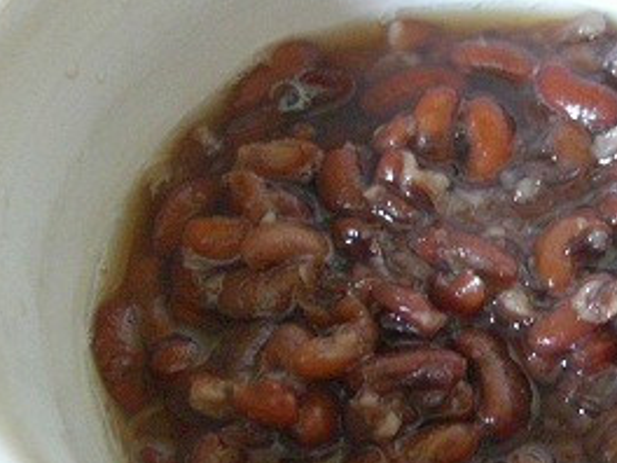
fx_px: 1230
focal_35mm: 69
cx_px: 479
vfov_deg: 21.2
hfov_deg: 27.7
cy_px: 302
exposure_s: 1/8
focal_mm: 7.9
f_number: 2.8
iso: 800
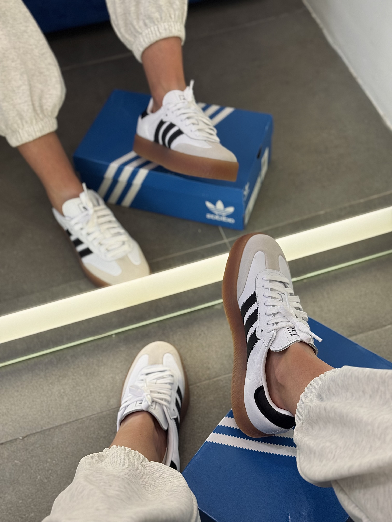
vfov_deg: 39.7
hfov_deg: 30.3
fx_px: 725
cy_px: 261
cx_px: 196
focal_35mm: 48
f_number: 1.78
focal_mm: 6.76
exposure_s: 1/170
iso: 80
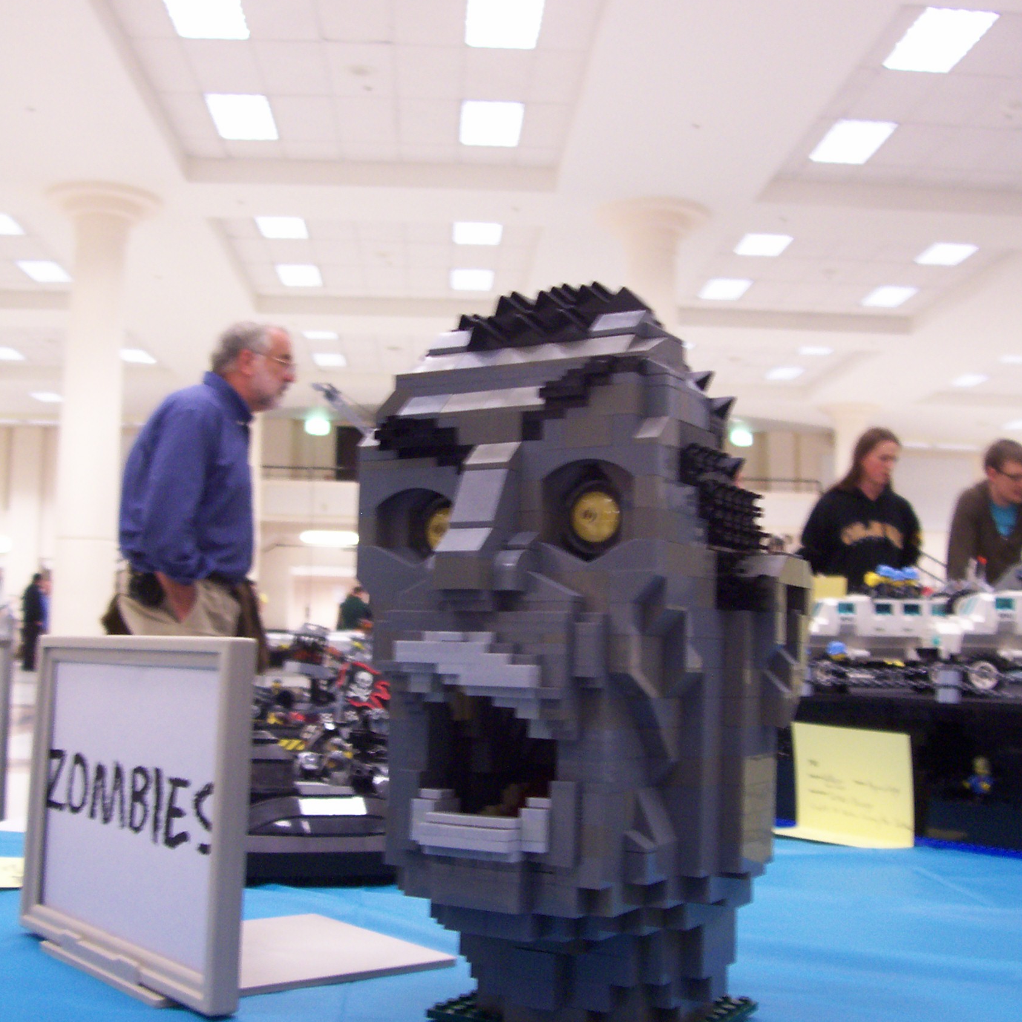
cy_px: 523
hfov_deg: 40.9
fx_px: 1370
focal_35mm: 41
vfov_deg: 40.9
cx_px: 509
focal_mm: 5.6
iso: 160
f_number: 2.7
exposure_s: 1/17.5
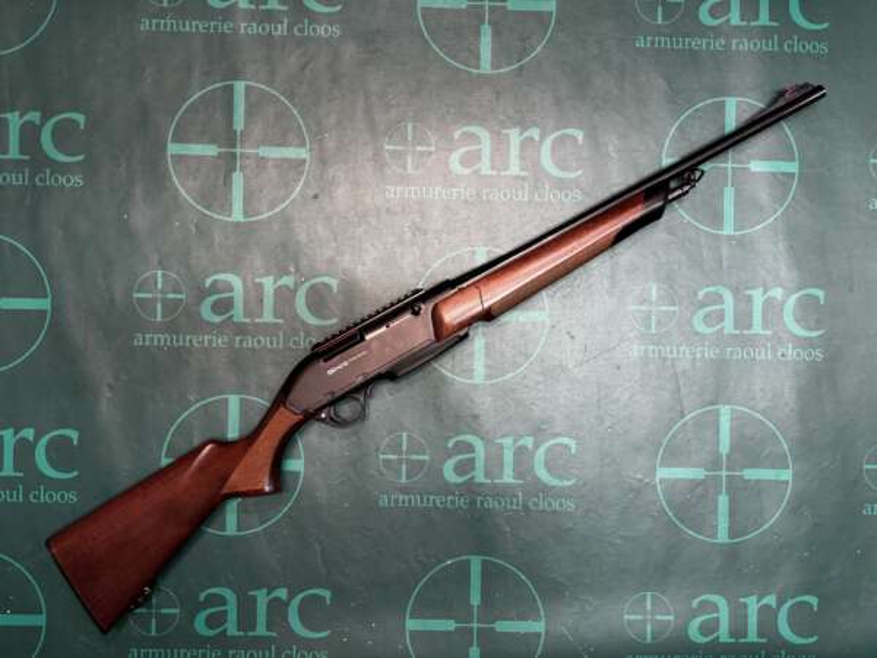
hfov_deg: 71.6
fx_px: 608
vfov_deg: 56.8
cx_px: 438
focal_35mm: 24
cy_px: 329
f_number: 1.78
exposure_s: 1/50
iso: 640
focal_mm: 6.76
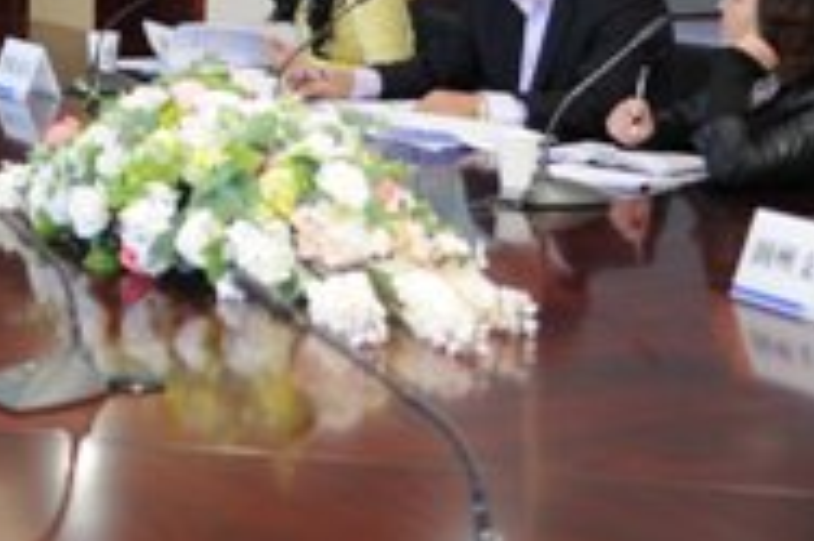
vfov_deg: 12.5
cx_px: -121
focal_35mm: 107
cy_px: -91
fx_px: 2417
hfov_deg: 18.3
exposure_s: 1/20
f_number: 2.8
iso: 640
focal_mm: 30
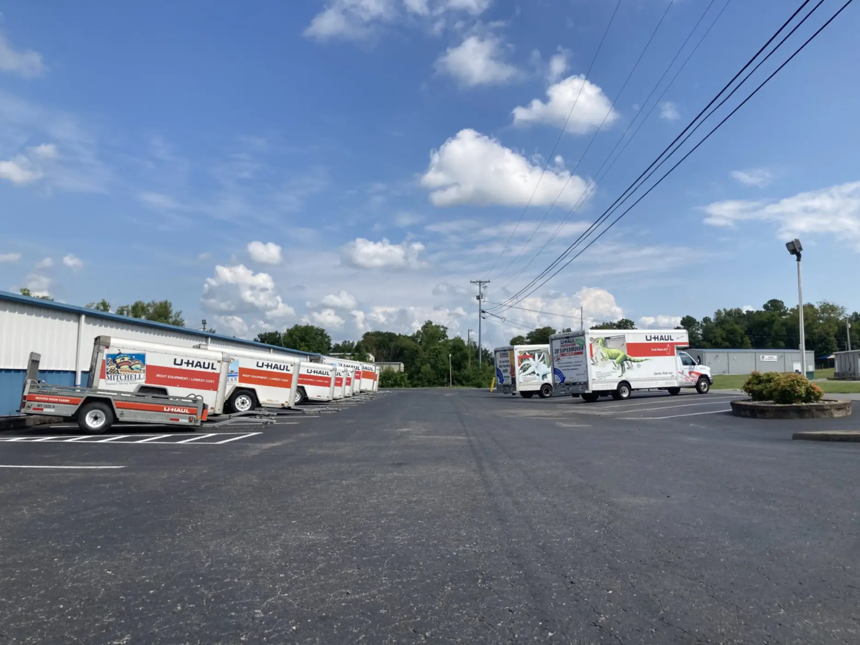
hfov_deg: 63.4
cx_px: 430
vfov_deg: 49.7
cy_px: 322
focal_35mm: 28
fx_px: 696
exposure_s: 1/2825
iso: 25
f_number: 1.8
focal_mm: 3.99
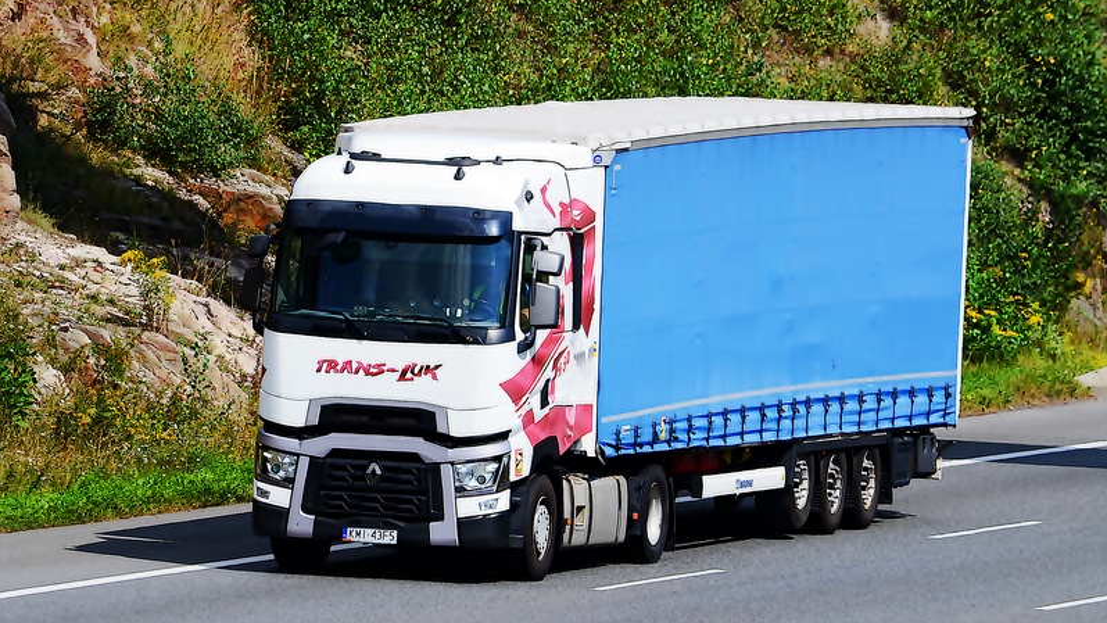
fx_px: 12006
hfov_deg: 5.3
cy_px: 315
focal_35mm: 409
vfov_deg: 3.0
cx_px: 554
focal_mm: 260
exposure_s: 1/800
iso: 200
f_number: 9
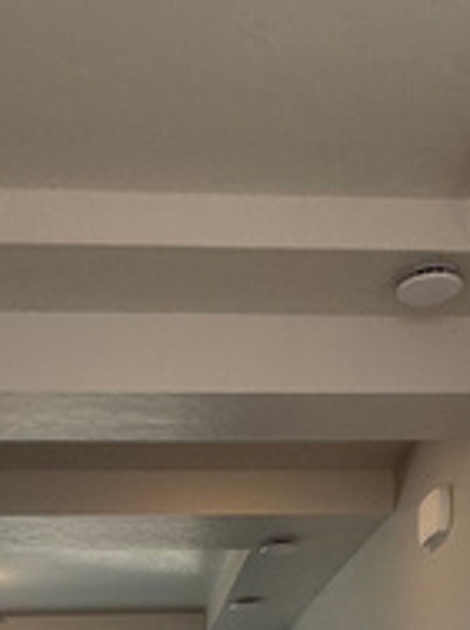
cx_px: 200
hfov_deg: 25.5
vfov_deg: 21.1
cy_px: 1163
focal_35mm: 57
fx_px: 1035
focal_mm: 2.22
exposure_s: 1/123
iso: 64
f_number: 2.2
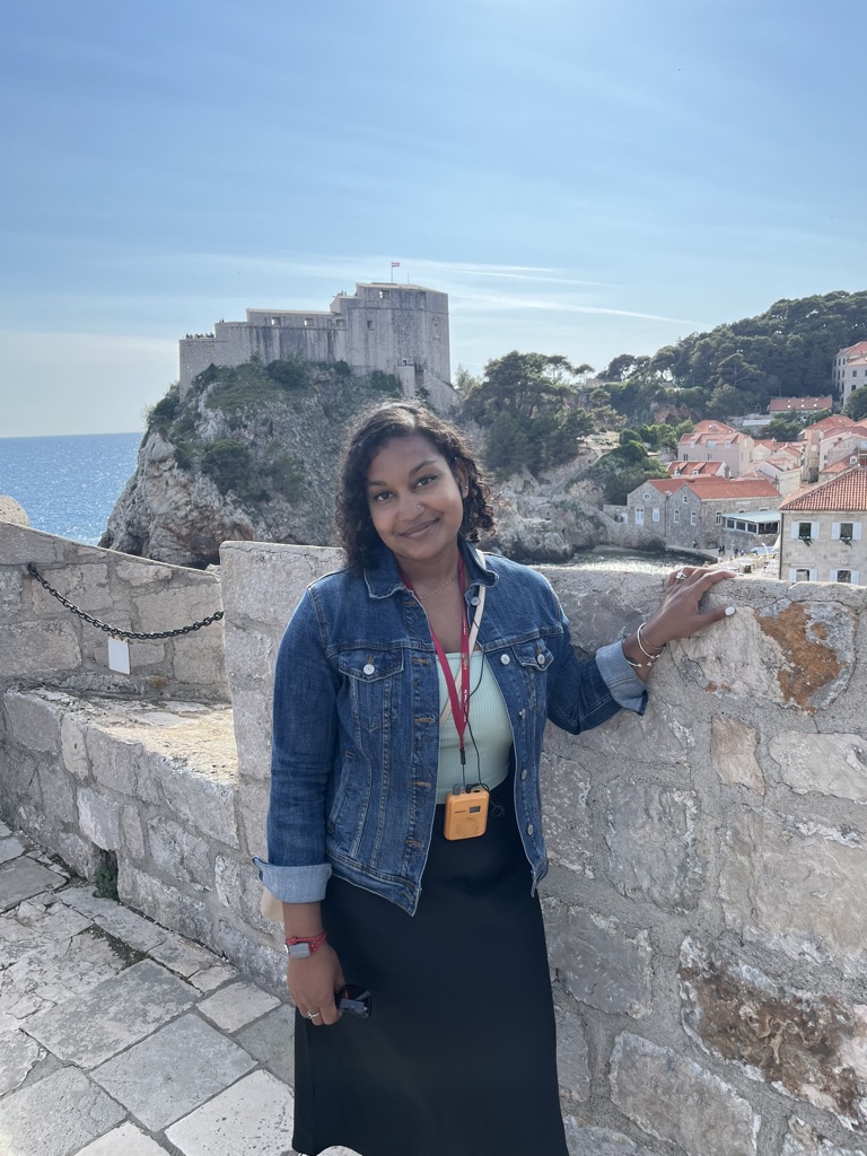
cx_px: 434
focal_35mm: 26
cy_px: 578
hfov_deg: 53.1
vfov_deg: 67.3
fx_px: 868
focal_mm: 5.1
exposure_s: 1/2268
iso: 50
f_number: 1.6
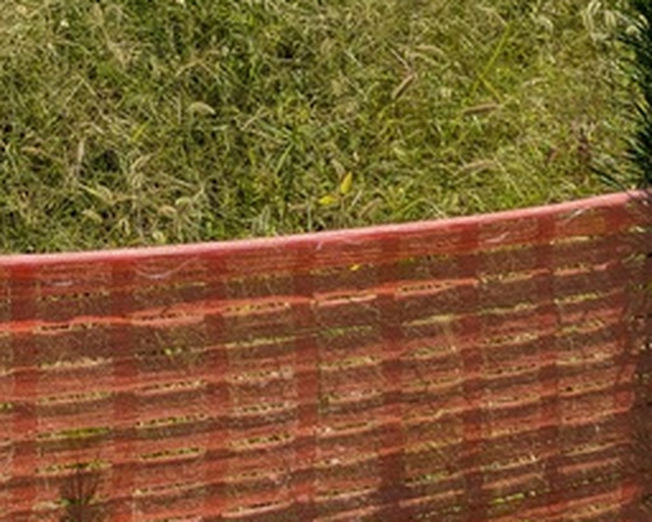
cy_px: -195
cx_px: -280
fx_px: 927
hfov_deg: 28.3
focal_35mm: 48
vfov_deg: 25.9
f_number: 2.2
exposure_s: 1/1527
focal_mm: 1.83
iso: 53
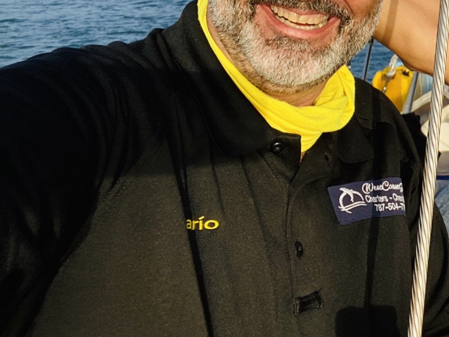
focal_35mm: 57
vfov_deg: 23.9
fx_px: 740
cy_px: -43
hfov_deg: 28.7
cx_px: 556
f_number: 2.2
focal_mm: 2.71
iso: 25
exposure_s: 1/520
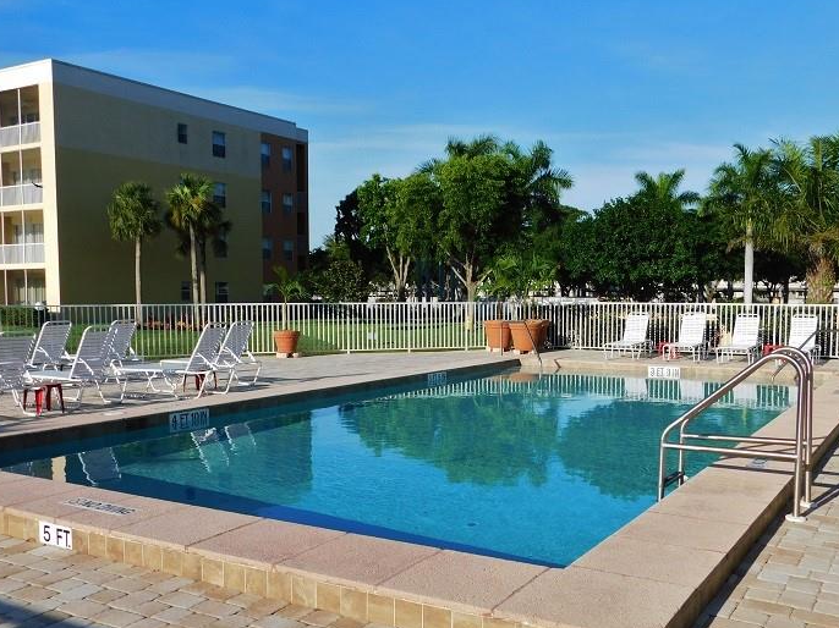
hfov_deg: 52.6
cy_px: 354
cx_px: 454
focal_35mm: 35
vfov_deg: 40.6
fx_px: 848
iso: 125
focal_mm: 5.3
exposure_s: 1/500
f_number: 6.4
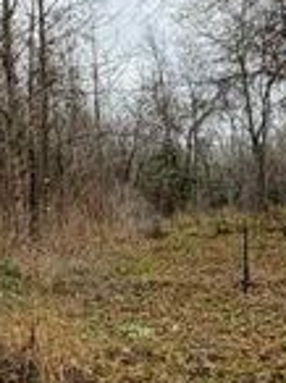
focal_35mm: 64
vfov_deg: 30.1
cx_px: 55
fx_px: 707
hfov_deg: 22.5
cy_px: 125
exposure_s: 1/383
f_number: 2.2
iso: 50
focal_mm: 2.22
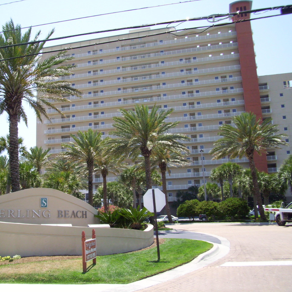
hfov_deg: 43.5
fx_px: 363
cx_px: 107
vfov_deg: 43.9
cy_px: 147
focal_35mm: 38
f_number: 5.6
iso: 80
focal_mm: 5.7
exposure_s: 1/160
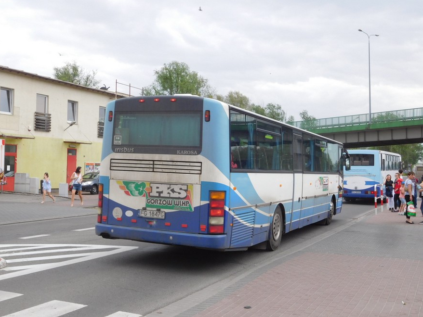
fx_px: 501
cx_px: 207
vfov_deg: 35.2
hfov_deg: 45.8
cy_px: 157
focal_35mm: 41
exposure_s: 1/400
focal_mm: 7.1
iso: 125
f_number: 3.9
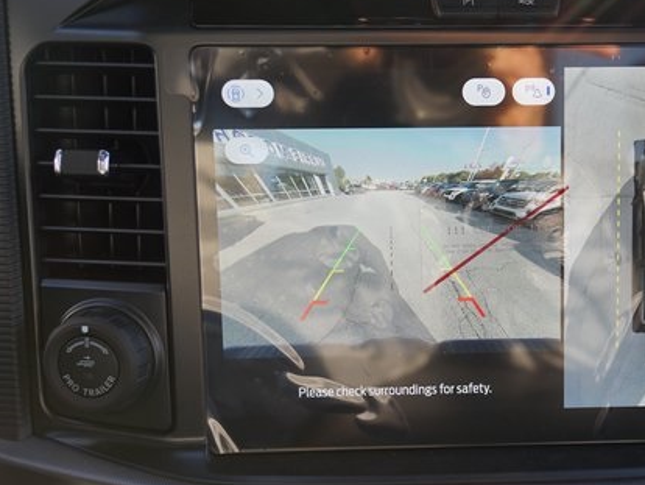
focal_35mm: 55
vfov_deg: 26.6
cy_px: 235
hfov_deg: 34.1
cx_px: 495
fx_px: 1025
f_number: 5
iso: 100
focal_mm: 37
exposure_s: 1/80
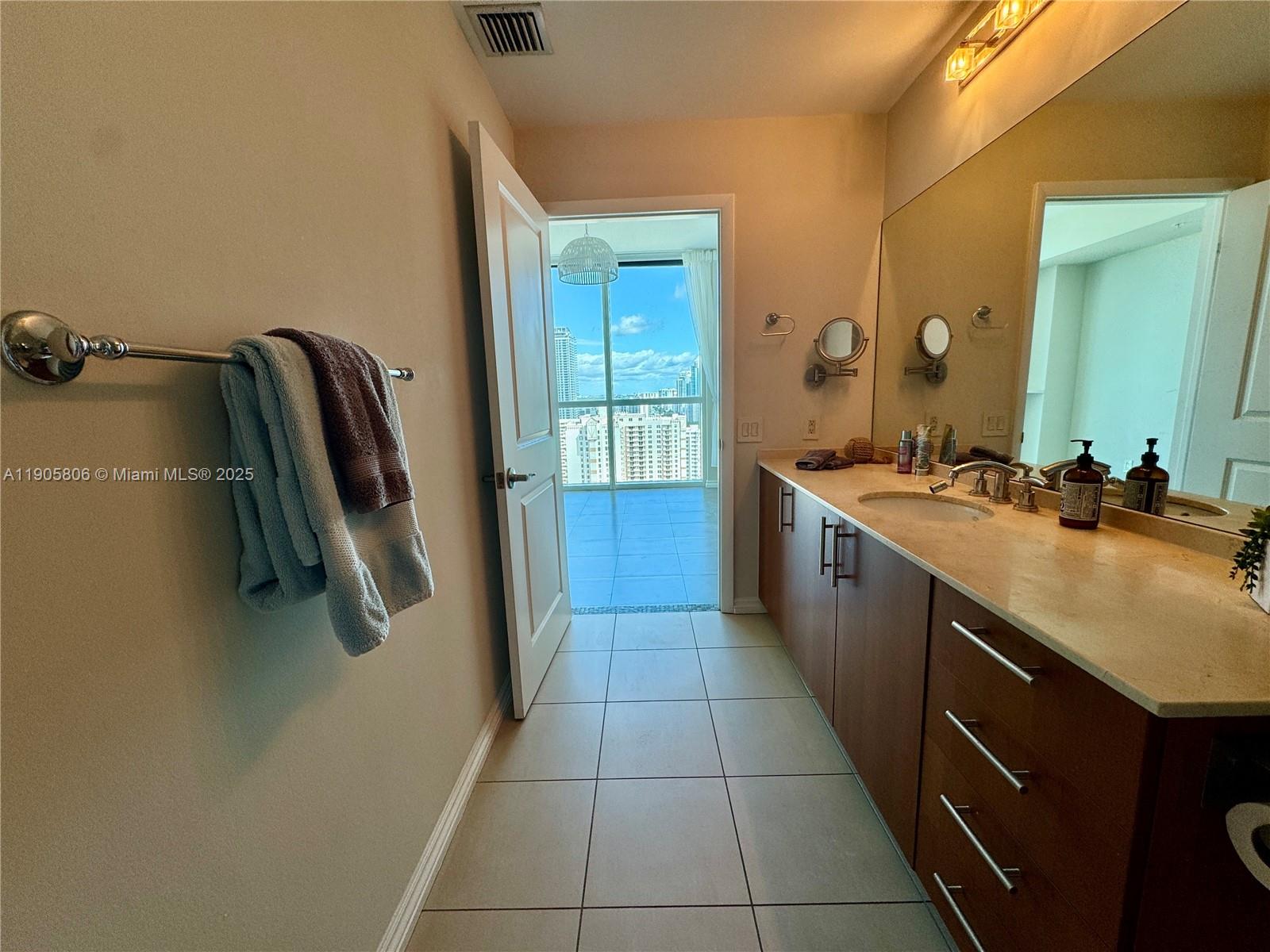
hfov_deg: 102.1
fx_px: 514
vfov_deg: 85.7
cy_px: 476
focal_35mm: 14
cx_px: 635
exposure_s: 1/159
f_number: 2.2
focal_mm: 2.22
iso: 40
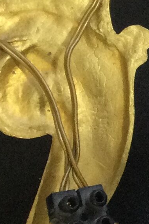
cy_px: 49
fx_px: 1143
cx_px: 352
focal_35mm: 184
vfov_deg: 11.1
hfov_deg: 7.0
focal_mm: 3.3
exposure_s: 1/33
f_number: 2.4
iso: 50
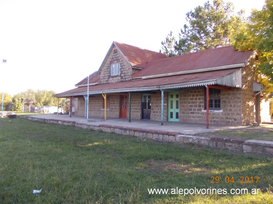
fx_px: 221
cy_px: 102
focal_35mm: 28
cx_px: 136
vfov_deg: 49.7
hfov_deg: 63.5
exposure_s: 1/250
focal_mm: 4
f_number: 2.7
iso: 125
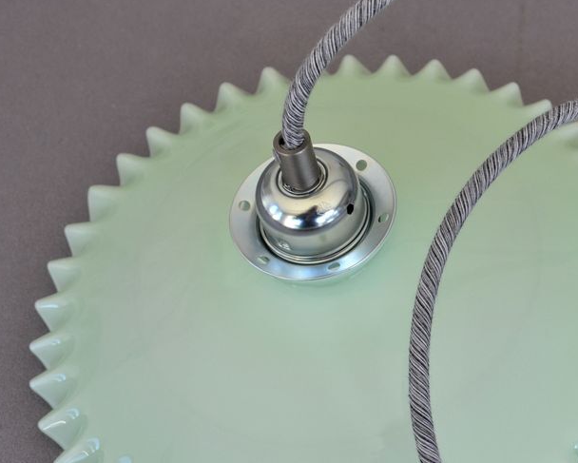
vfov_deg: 21.8
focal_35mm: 70
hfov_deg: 26.5
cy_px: 305
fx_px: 1198
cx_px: 488
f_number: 5.6
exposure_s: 1/125
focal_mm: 28
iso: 320
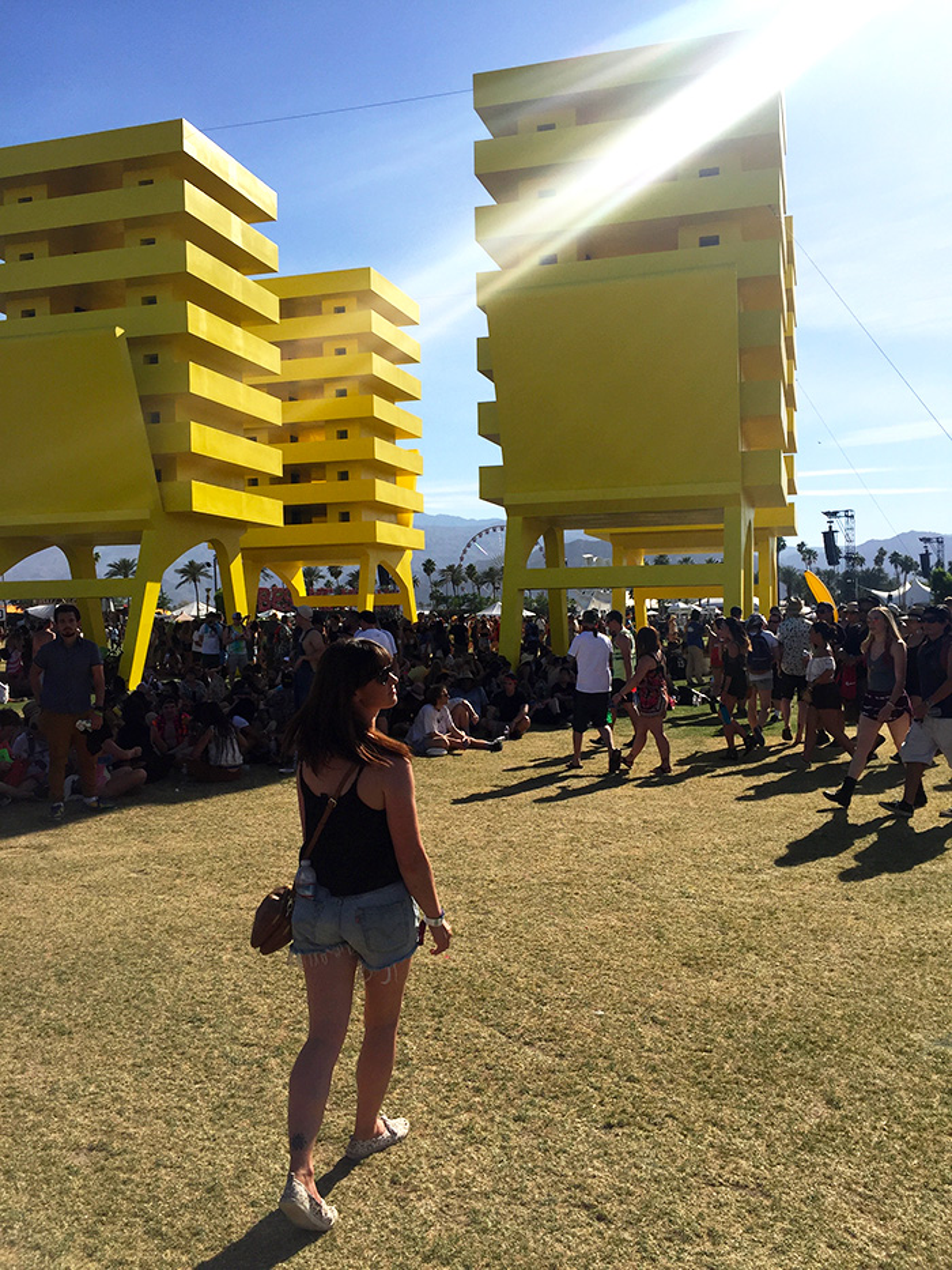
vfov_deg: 61.7
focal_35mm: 29
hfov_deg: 48.2
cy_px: 635
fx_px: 1063
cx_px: 476
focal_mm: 4.15
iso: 32
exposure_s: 1/3597
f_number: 2.2
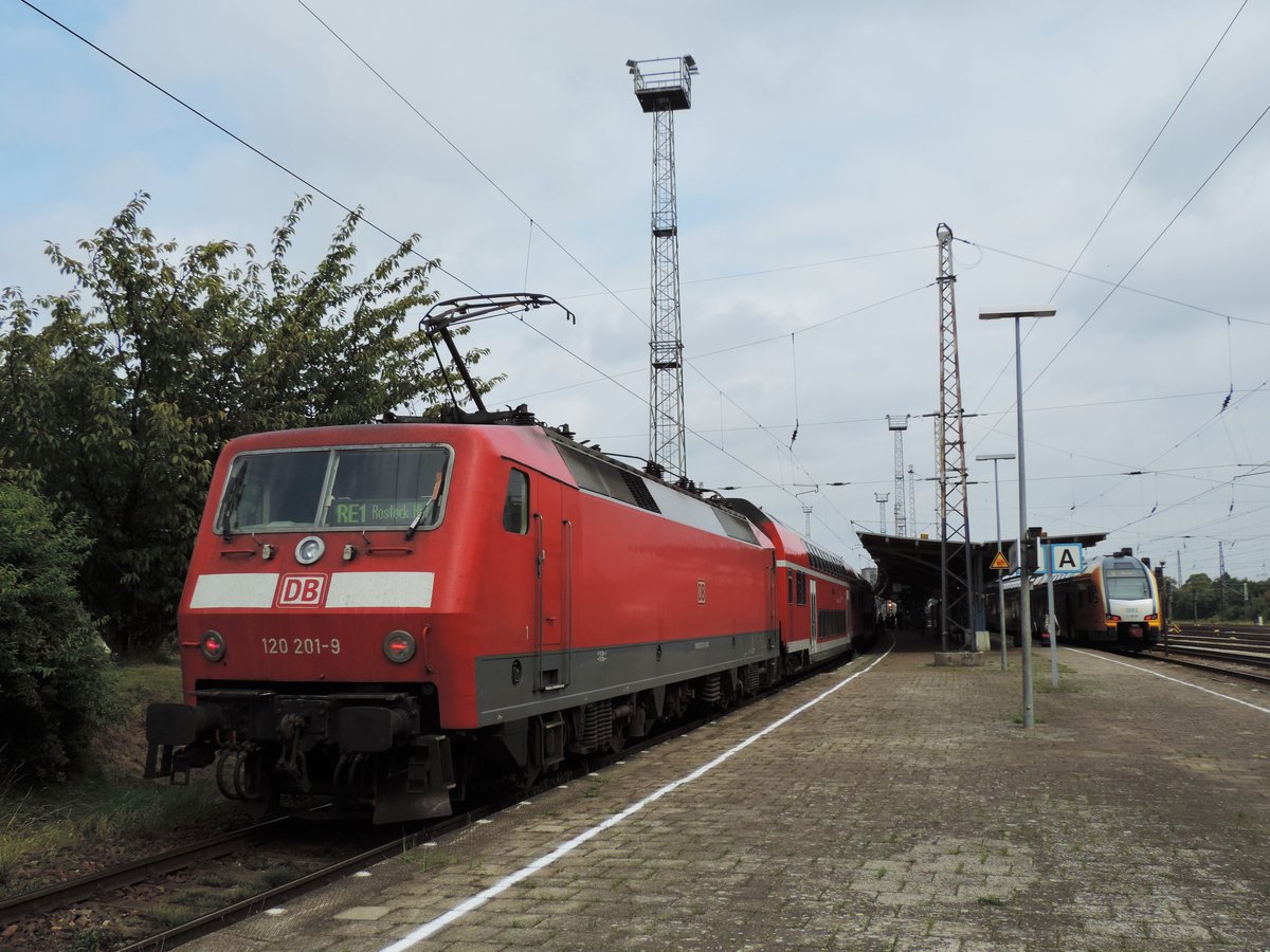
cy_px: 476
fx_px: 1211
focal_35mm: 33
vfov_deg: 42.9
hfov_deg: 55.4
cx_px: 635
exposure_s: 1/1250
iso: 80
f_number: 3.2
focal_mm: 5.8
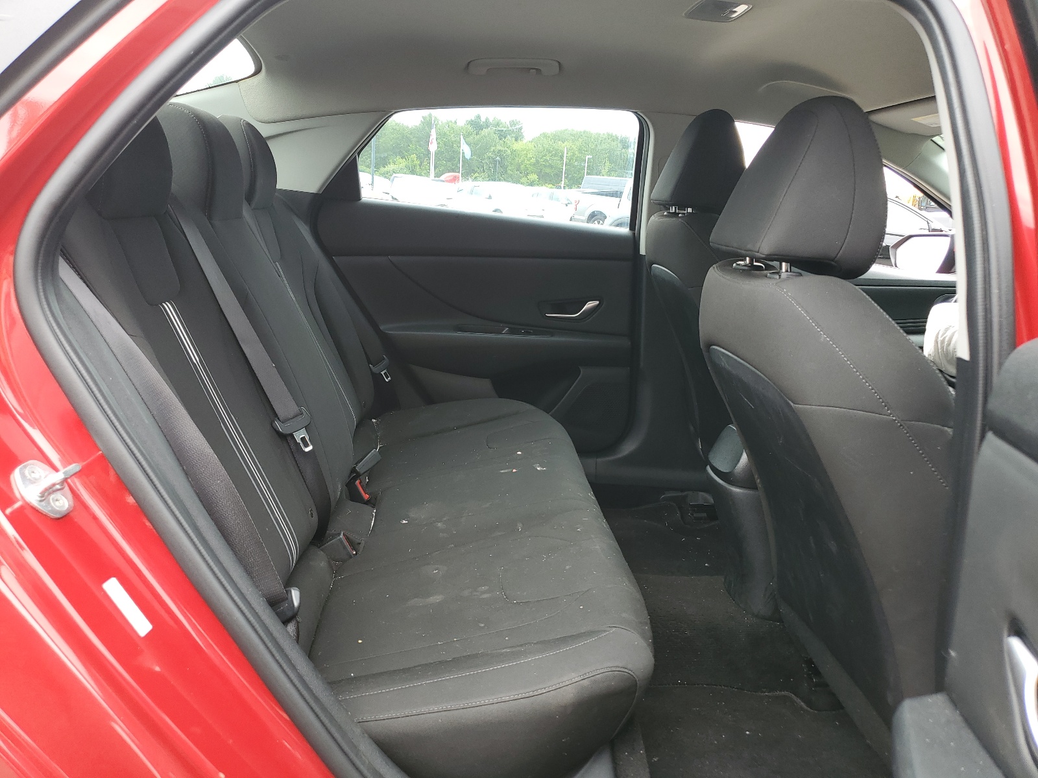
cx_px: 519
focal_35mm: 26
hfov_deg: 67.3
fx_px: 780
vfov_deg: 53.1
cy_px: 389
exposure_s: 1/169
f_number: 1.5
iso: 50
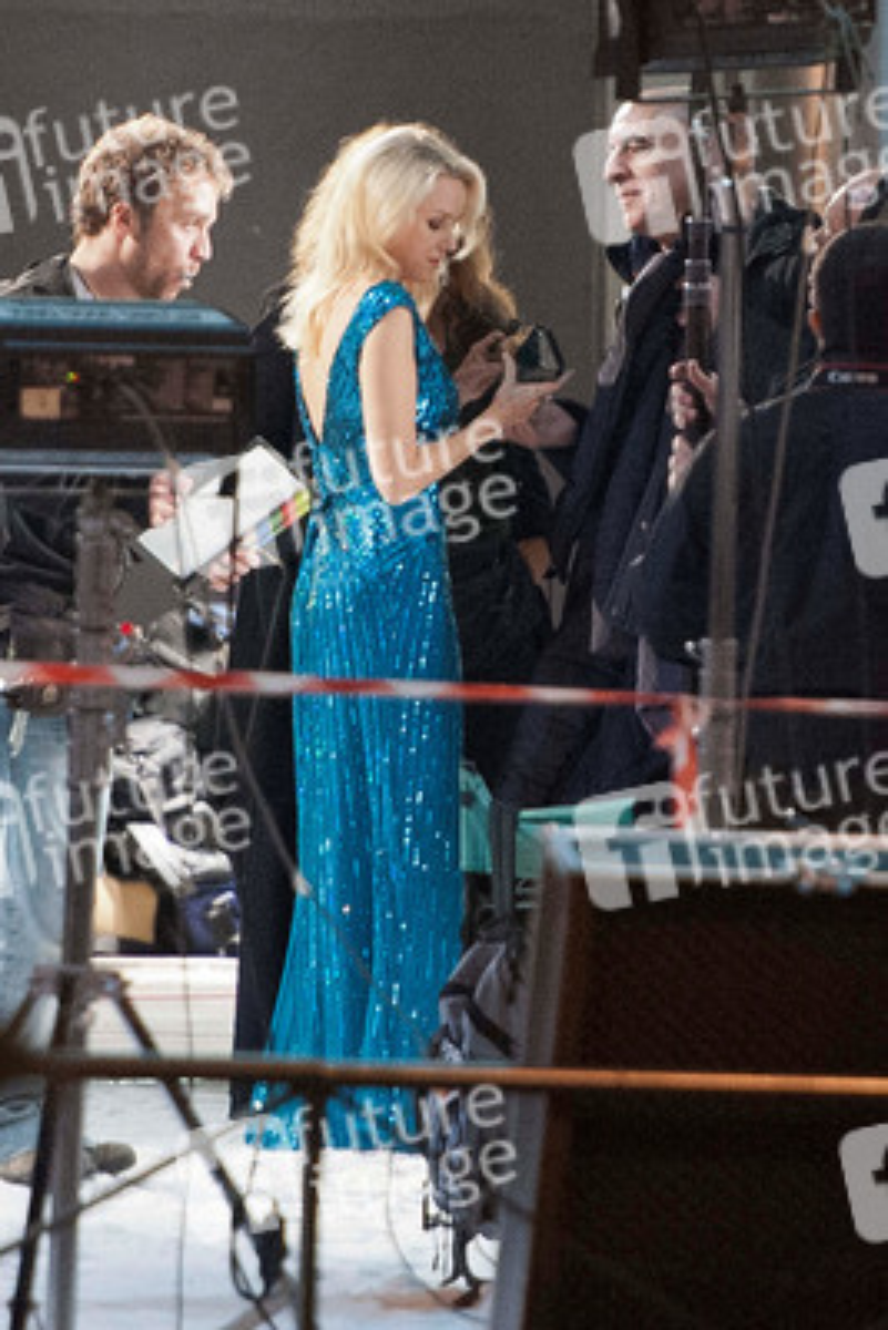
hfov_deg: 6.9
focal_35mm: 200
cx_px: 444
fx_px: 7393
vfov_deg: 10.3
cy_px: 665
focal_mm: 200
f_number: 2.8
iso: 2500
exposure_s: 1/80
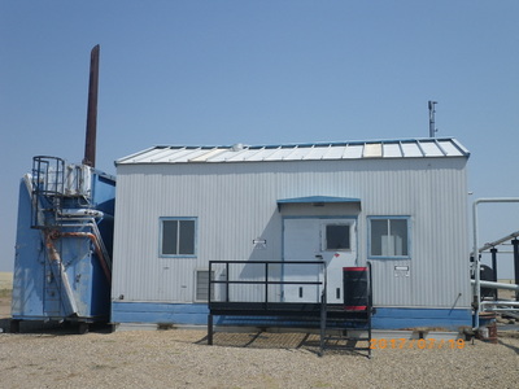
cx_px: 260
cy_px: 194
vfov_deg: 34.3
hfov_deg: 44.8
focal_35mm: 42
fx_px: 630
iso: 80
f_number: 5
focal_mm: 7.5
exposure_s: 1/640
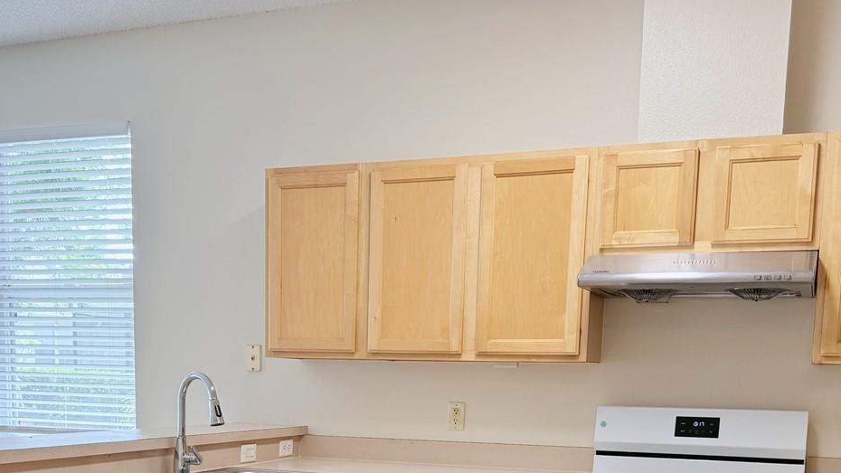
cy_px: 489
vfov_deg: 25.1
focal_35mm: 45
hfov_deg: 45.4
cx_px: 389
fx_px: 1003
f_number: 1.78
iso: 200
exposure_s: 1/120
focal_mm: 6.76
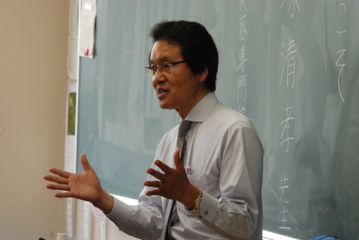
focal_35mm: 150
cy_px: 120
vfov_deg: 9.2
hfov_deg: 13.7
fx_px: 1497
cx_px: 180
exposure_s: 1/200
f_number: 5.6
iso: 1600
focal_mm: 100
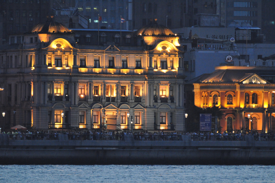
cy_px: 92
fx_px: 3433
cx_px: 138
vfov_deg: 3.0
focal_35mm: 450
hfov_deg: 4.6
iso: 3200
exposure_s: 1/80
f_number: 5.6
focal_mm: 300
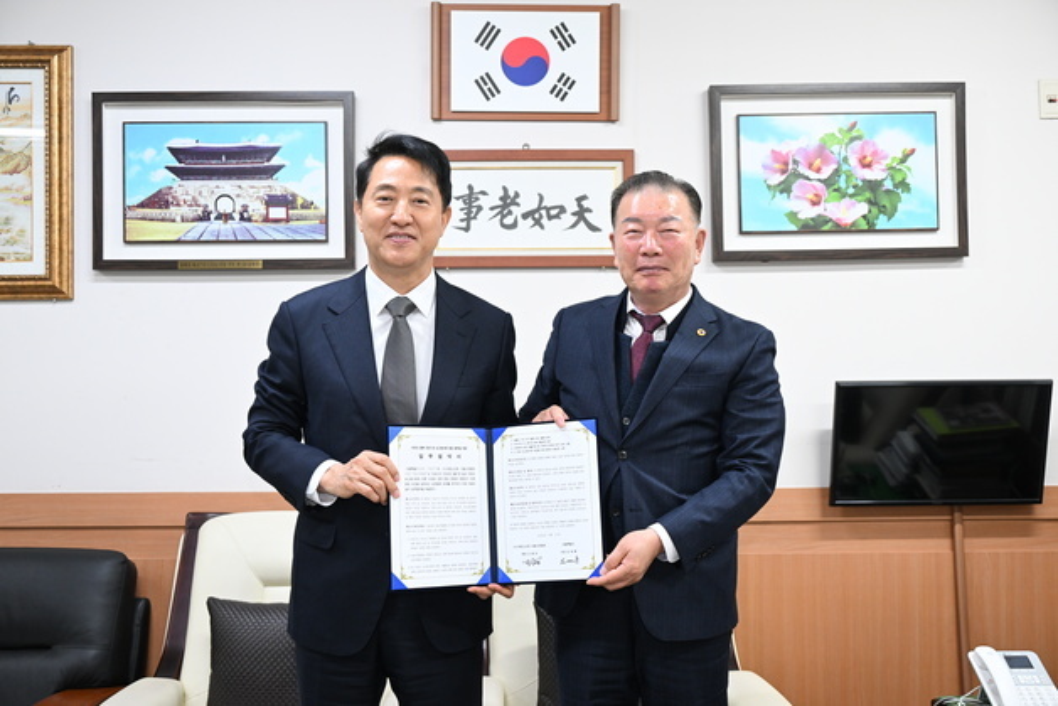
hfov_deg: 51.9
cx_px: 529
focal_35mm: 37
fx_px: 1088
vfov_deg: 36.0
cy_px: 353
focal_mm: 37
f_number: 5
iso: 2500
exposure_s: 1/125
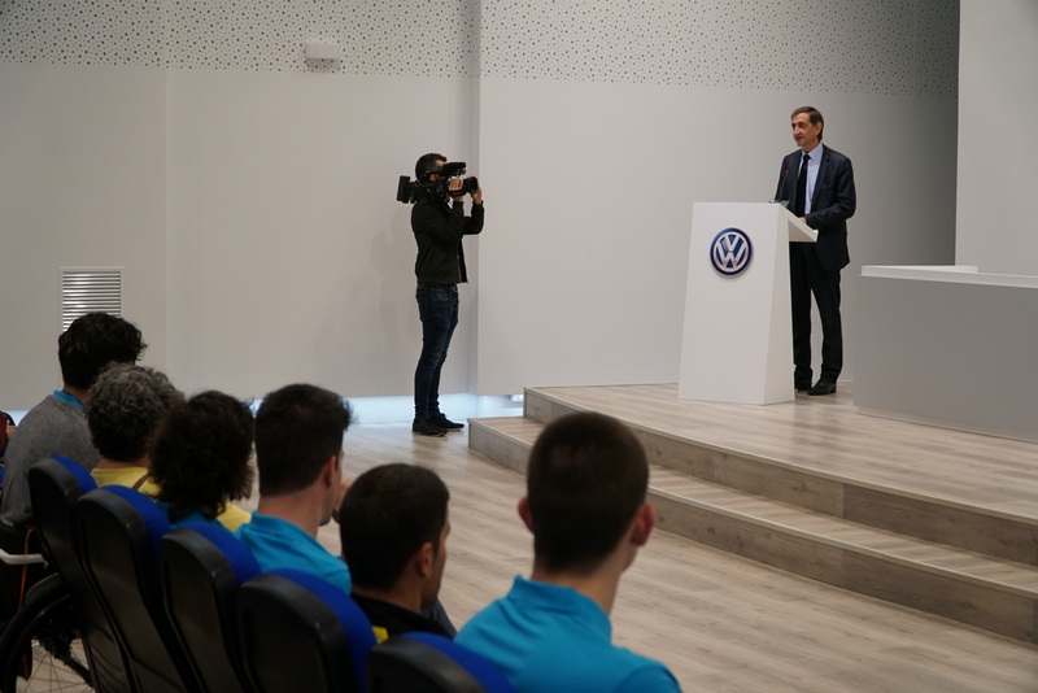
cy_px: 346
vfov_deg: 22.1
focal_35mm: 62
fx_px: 1774
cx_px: 519
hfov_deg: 32.6
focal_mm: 41
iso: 800
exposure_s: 1/160
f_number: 4
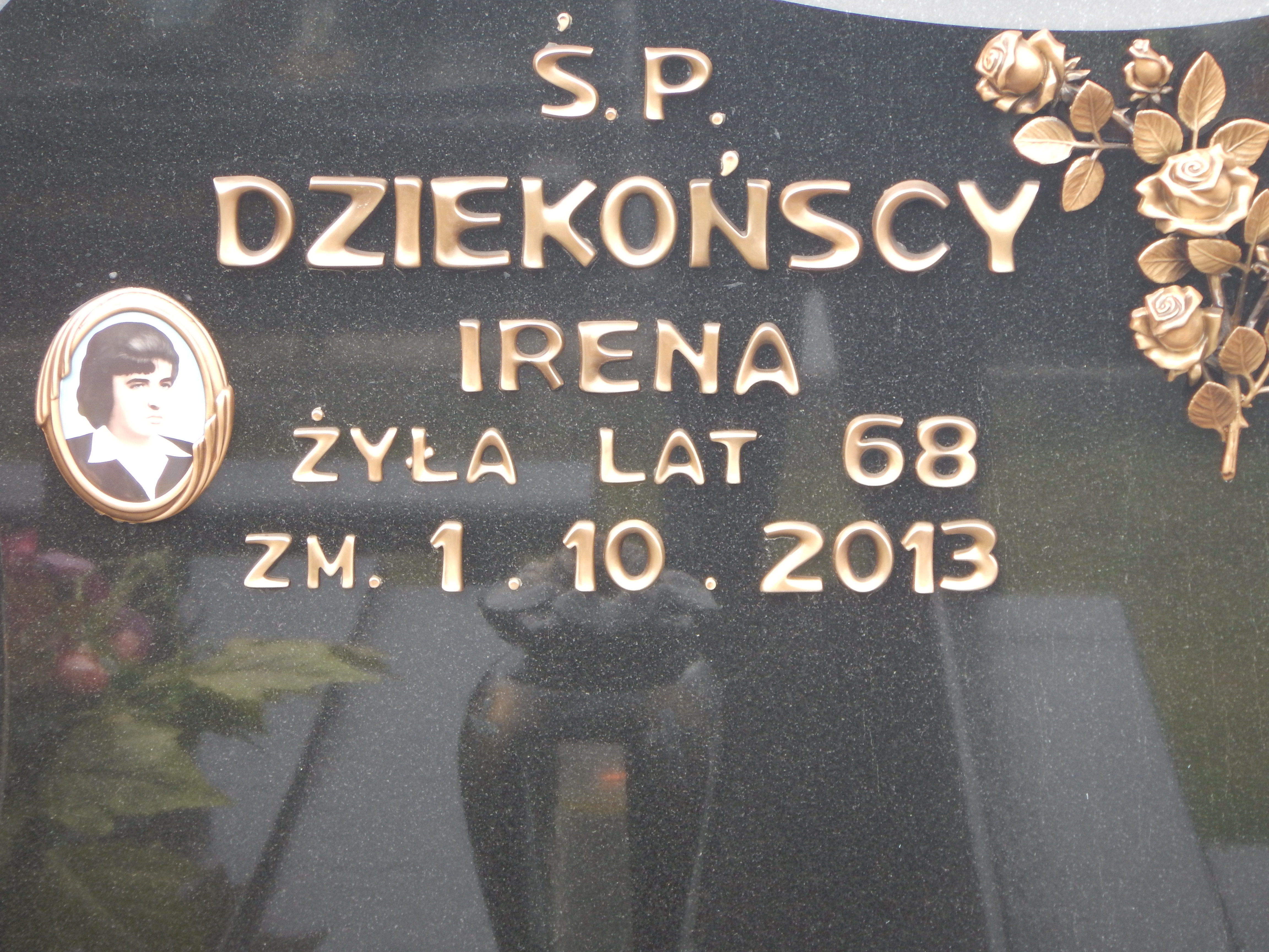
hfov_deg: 16.4
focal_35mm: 120
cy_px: 476
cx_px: 634
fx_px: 4399
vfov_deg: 12.3
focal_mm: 21.5
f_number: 4.9
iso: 125
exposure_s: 1/40
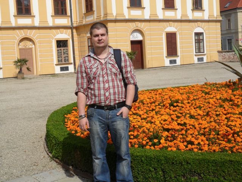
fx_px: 364
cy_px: 91
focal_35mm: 52
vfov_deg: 28.0
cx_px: 121
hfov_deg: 36.8
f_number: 5
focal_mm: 9.3
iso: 100
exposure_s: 1/750
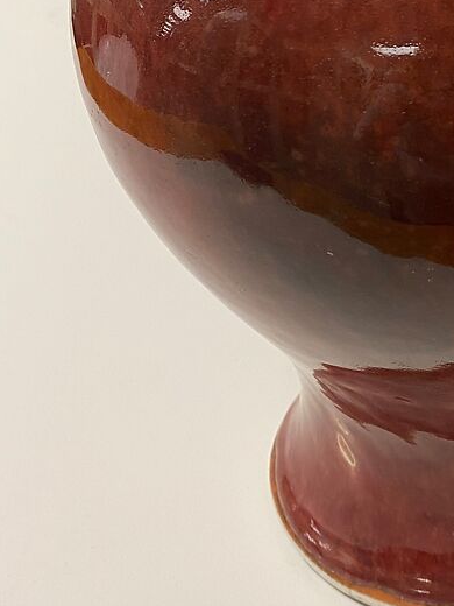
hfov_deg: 23.1
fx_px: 1049
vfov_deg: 31.3
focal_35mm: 60
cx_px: 484
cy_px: 114
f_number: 1.8
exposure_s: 1/60
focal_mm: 4.25
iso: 80
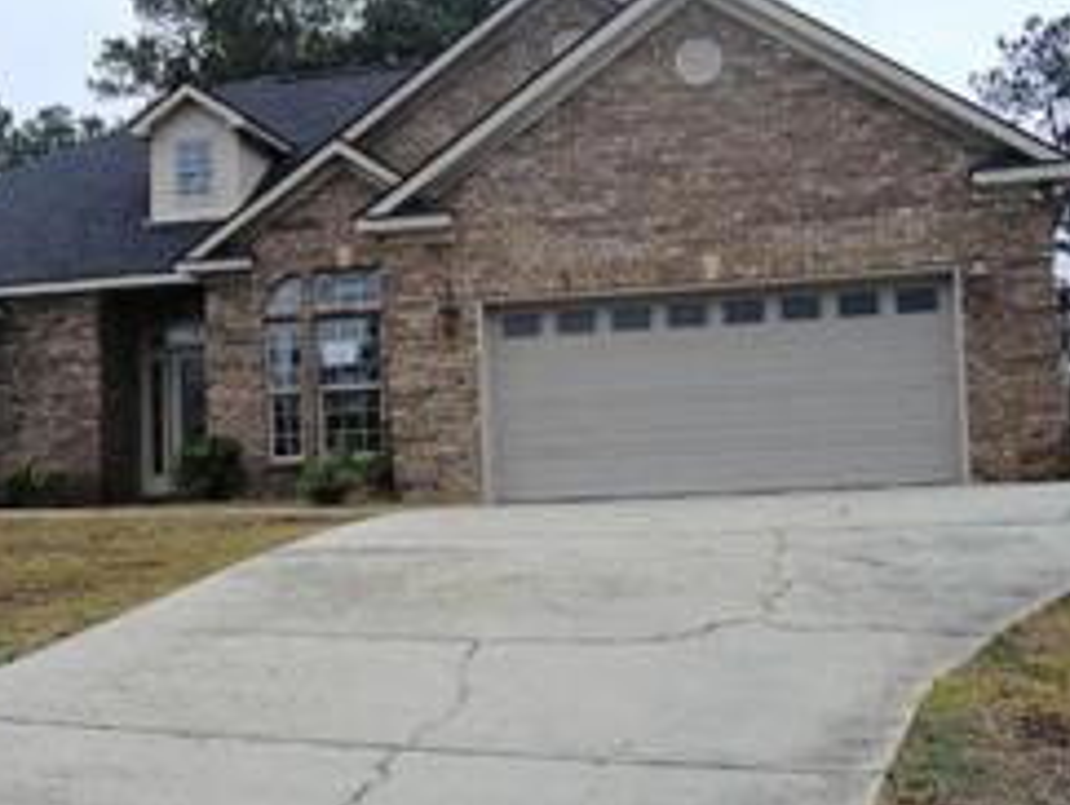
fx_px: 1949
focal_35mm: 63
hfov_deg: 30.5
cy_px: 323
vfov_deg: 23.3
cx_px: 354
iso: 100
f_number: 4.5
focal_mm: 7.8
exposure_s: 1/350
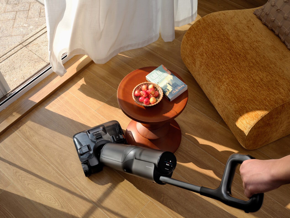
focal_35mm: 40
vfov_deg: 36.0
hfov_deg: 46.8
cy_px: 109
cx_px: 145
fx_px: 335
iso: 160
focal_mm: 50.8
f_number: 8
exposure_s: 1/125
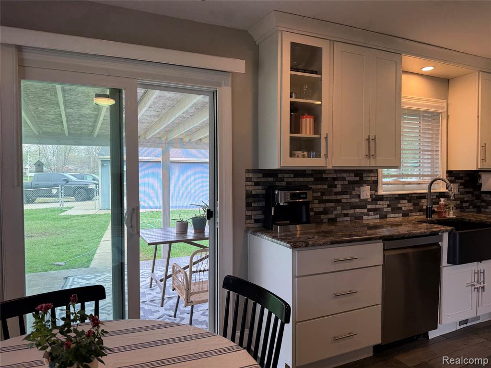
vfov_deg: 56.8
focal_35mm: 24
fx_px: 340
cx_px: 246
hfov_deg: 71.6
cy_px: 184
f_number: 1.78
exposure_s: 1/133
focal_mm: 6.76
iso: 80
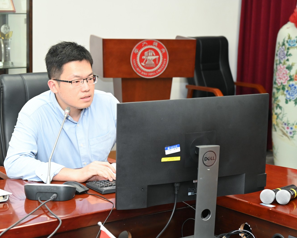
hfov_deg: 22.7
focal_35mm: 84
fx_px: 738
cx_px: 164
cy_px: 119
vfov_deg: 18.3
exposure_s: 1/200
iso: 3600
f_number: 6
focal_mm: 74
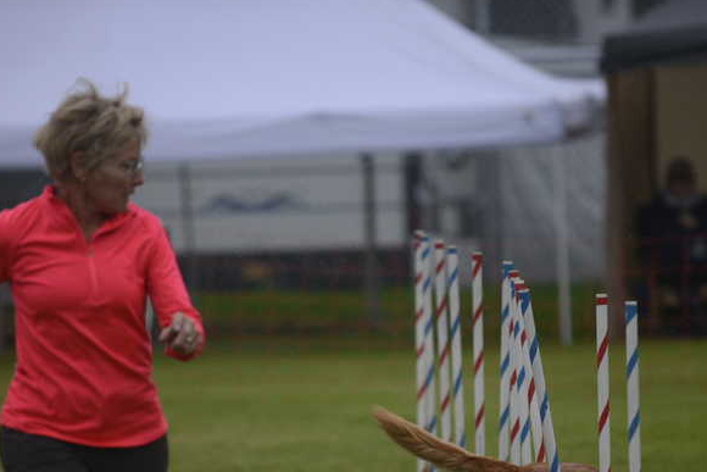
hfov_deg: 6.0
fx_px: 6777
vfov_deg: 4.0
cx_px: 383
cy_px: 392
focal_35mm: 345
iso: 400
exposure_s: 1/4000
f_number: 2.8
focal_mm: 200
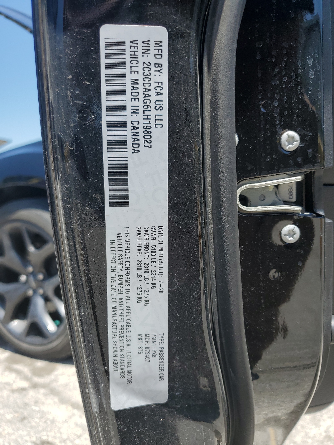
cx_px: 167
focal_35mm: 26
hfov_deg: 53.1
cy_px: 222
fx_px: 334
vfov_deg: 67.3
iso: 50
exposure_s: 1/2000
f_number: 1.5
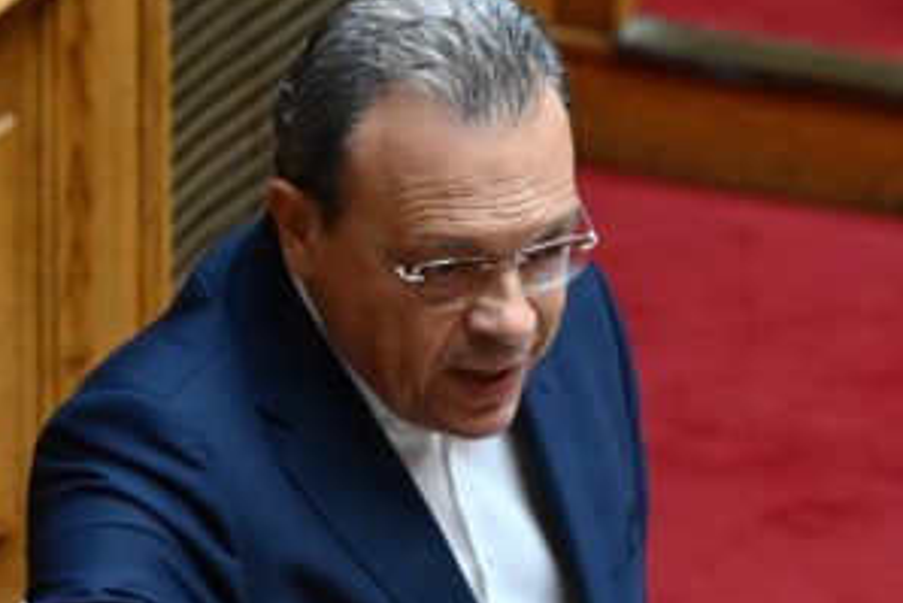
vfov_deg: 1.9
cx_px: 538
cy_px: 509
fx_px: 18218
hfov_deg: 2.8
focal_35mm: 726
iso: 8000
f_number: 10
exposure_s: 1/250
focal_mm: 350
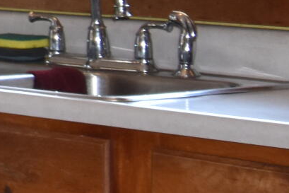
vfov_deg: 6.1
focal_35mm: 220
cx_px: -474
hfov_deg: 8.3
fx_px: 1767
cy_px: -161
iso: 500
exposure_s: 1/125
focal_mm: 20
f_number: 5.6
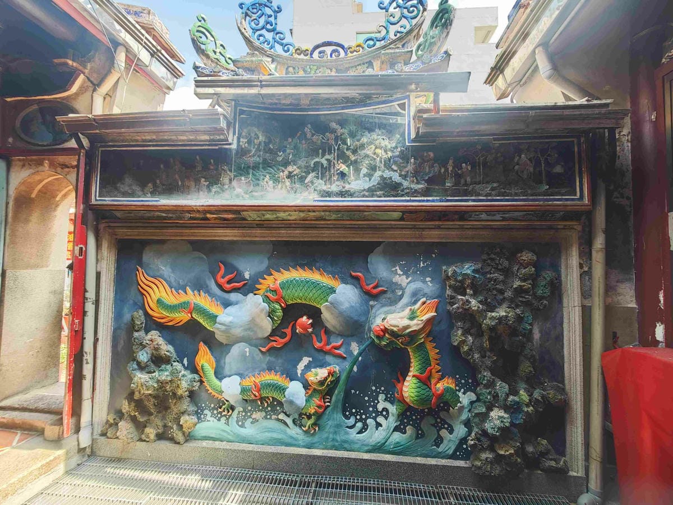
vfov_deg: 85.7
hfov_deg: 102.1
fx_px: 272
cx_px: 336
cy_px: 252
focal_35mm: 14
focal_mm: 2.03
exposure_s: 1/60
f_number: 1.8
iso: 100
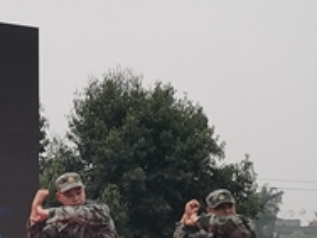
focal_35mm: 177
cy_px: 159
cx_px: -3
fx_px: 1621
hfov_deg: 11.1
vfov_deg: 8.4
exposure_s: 1/138
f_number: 1.8
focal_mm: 4.75
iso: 50
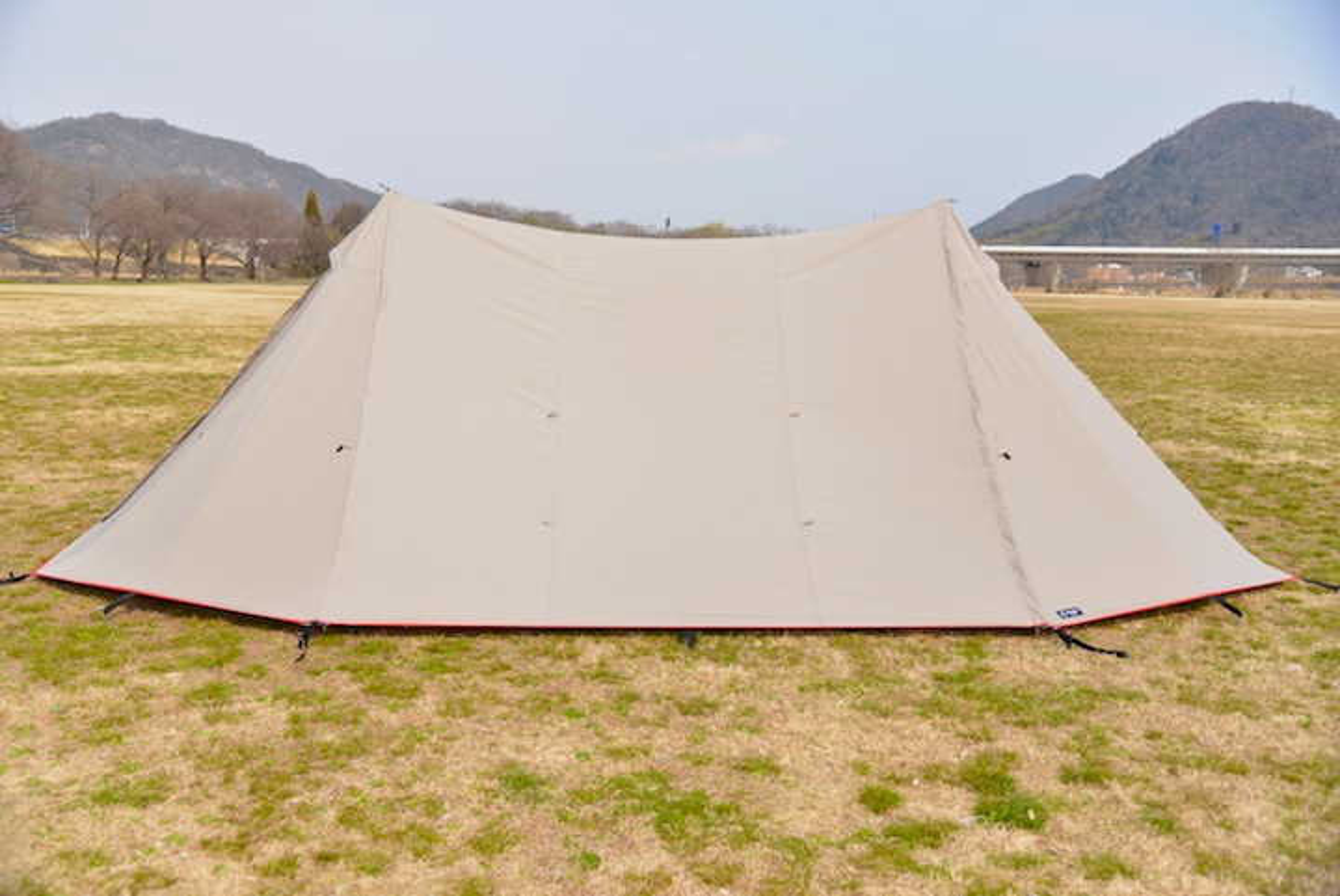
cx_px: 670
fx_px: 1192
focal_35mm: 32
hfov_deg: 58.7
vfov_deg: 41.2
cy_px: 448
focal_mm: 32
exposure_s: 1/2500
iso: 400
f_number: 4
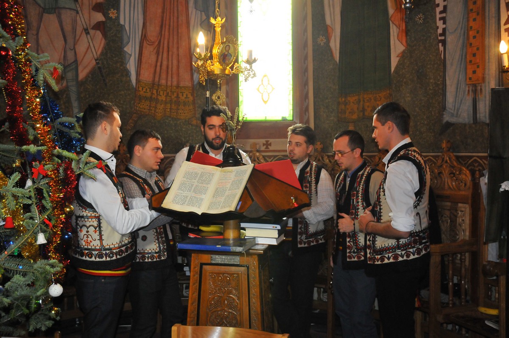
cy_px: 169
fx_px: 572
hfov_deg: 48.0
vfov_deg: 32.9
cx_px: 254
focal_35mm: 40
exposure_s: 1/100
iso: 1600
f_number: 5.6
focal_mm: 27
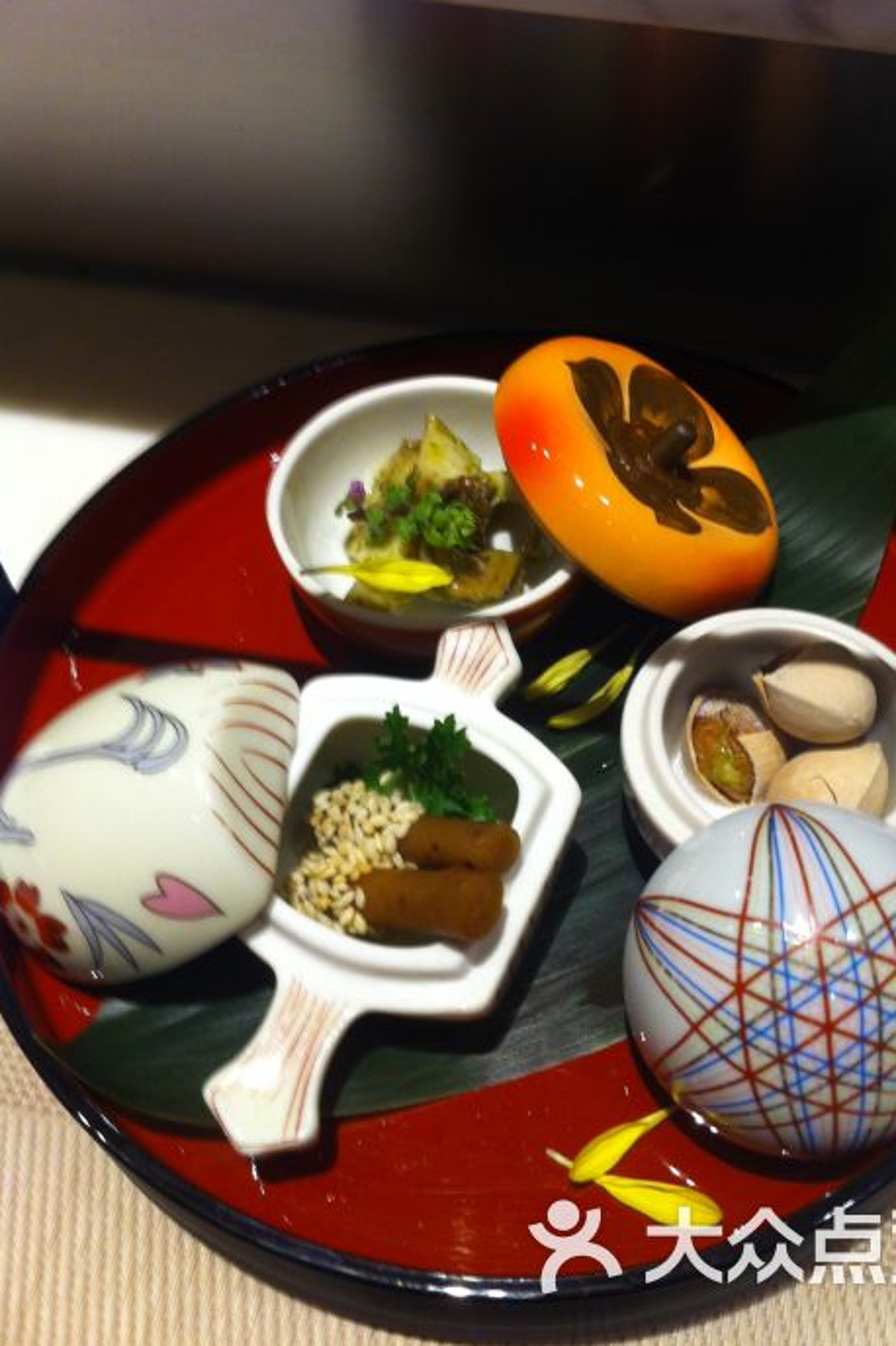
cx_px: 508
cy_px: 663
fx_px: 1383
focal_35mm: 37
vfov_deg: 51.9
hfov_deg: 35.9
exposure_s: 1/15
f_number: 2.8
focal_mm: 3.85
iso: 100
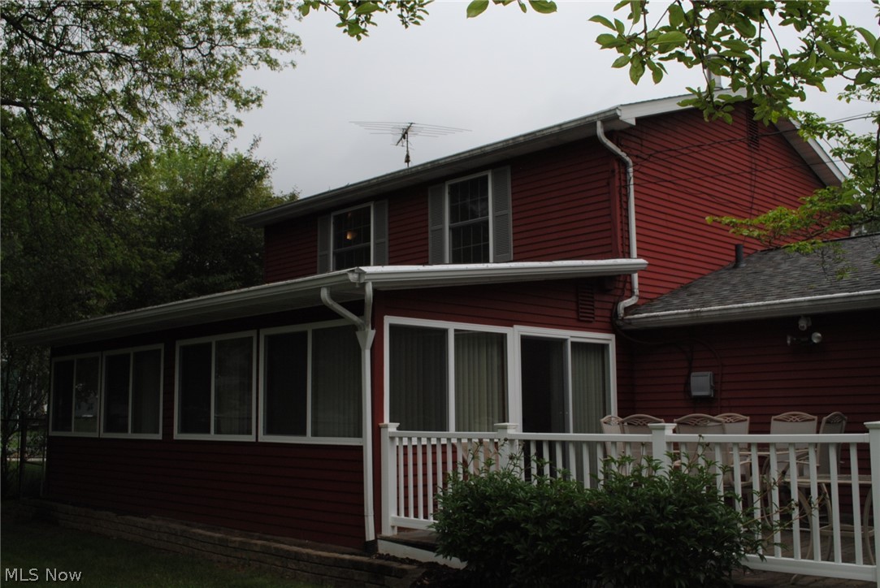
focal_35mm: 36
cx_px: 440
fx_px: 881
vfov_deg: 36.9
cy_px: 294
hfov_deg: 53.1
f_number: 4
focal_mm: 24
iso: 200
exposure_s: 1/60
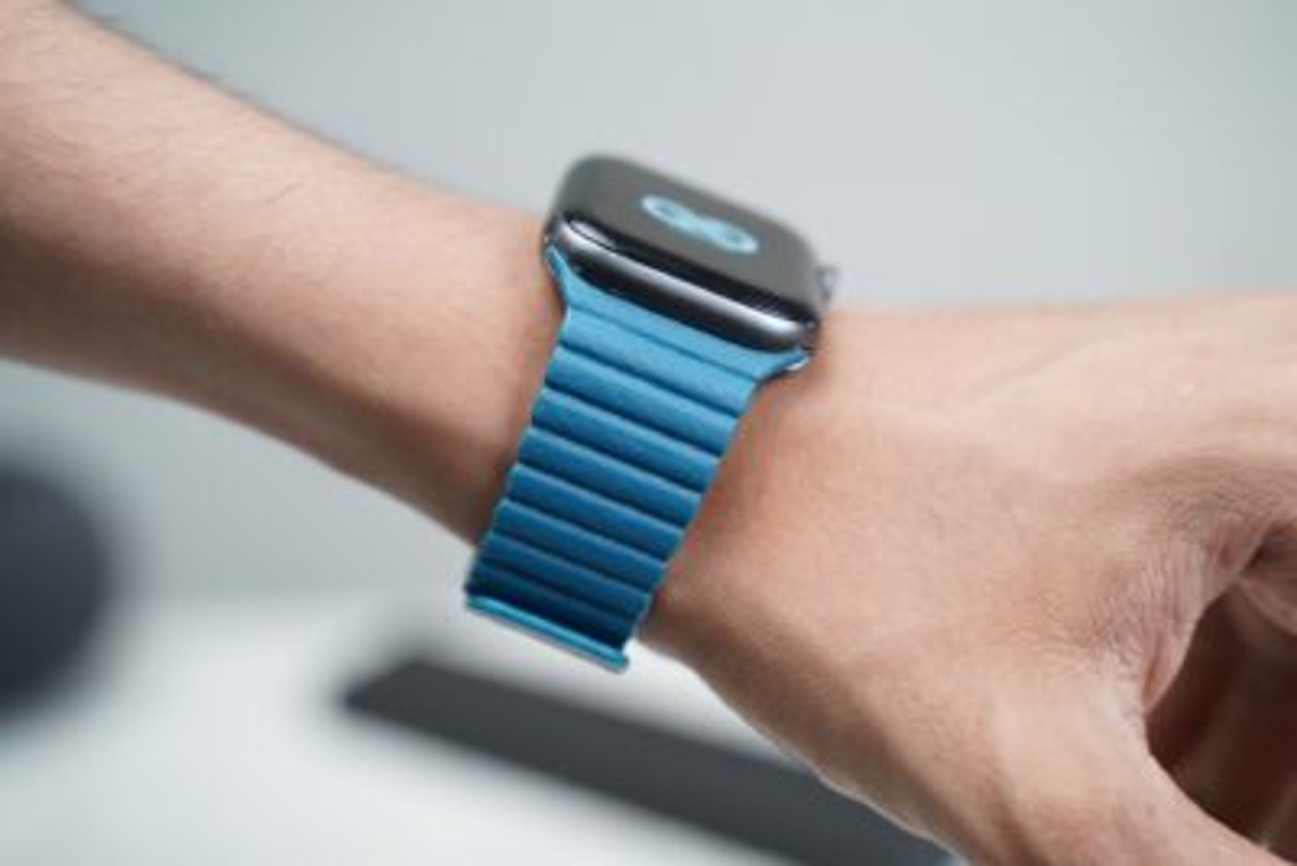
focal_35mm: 55
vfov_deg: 24.6
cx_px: 648
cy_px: 433
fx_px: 1982
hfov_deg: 36.2
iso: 3200
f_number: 4
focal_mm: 55
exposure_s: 1/100
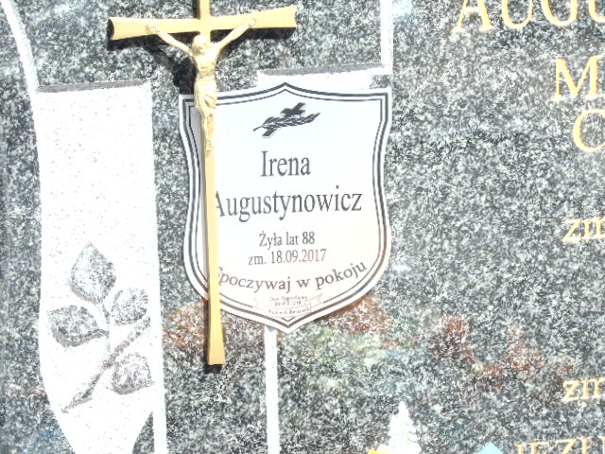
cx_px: 302
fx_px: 2167
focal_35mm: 124
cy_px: 227
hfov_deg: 15.9
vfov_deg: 12.0
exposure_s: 1/125
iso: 80
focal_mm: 22
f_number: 4.6
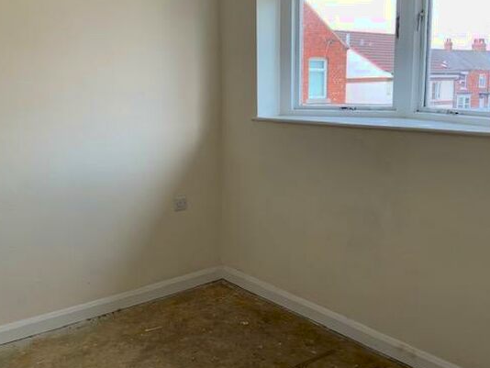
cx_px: 242
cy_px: 164
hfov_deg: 49.0
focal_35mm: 38
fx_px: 538
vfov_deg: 37.7
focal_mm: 3
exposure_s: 1/120
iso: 25
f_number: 1.8
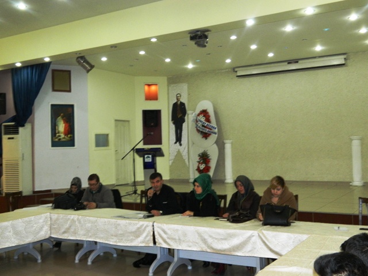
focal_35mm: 41
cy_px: 138
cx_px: 184
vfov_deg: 35.1
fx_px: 436
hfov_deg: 45.8
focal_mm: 7.3
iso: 400
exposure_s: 1/40
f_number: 3.5
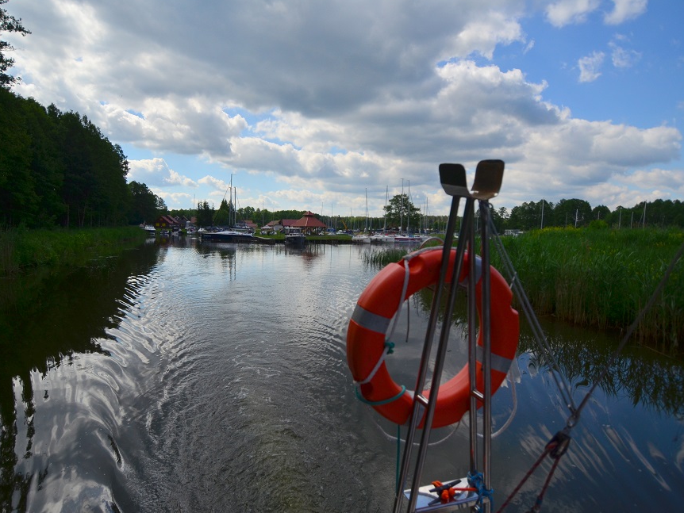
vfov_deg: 66.0
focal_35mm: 20
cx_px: 329
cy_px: 255
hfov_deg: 81.7
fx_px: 395
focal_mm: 12
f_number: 4
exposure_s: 1/8000
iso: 250
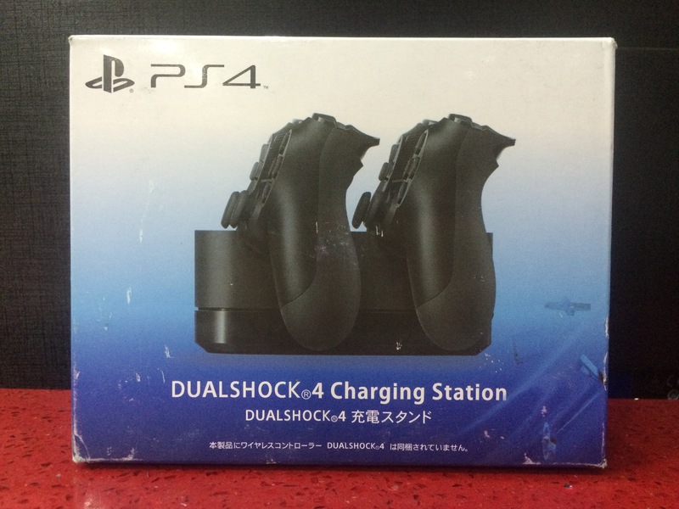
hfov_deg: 61.7
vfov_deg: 48.2
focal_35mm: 29
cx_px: 340
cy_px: 254
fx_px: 569
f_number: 2.2
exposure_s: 1/30
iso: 250
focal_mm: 4.15
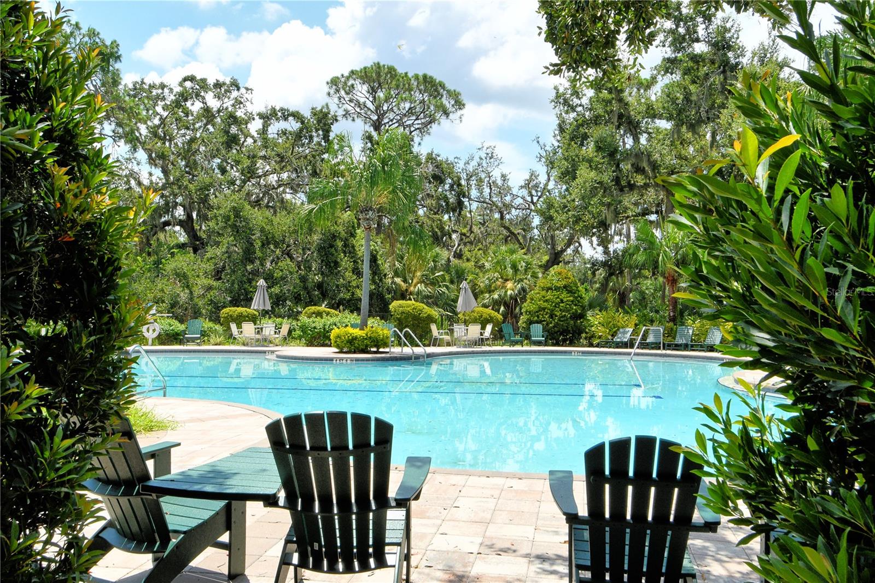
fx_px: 729
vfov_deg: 43.6
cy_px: 292
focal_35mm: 30
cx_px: 438
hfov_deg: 61.9
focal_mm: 20
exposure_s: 1/320
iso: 640
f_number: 18
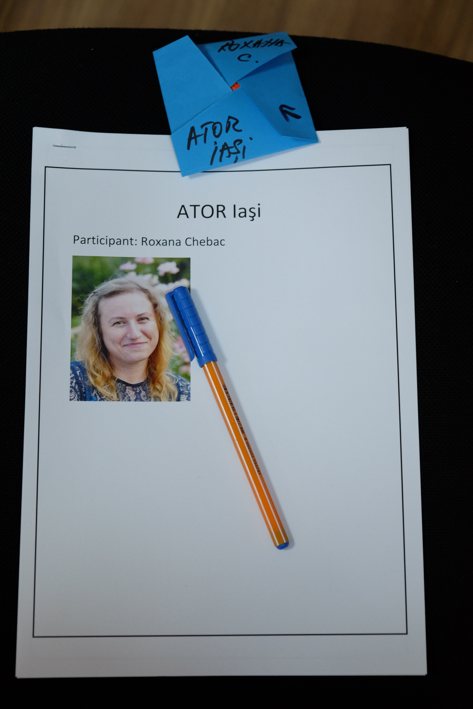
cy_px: 354
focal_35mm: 61
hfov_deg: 22.3
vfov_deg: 32.9
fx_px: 1202
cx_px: 236
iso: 1000
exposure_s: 1/50
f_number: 4
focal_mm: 40.7
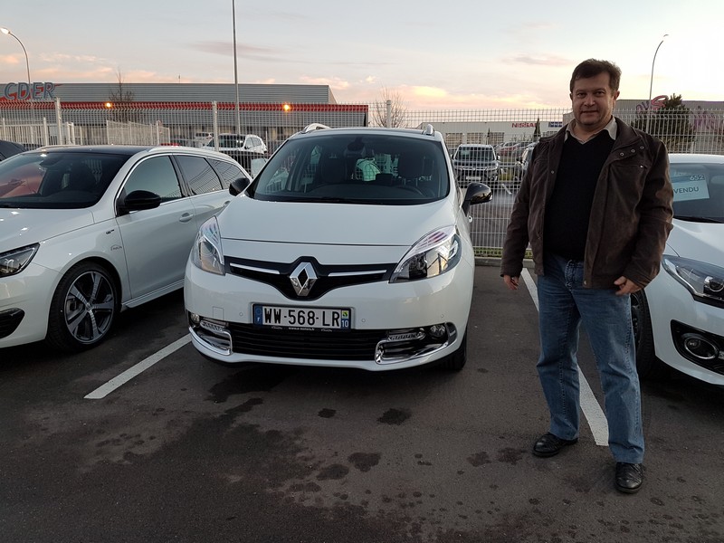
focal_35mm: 26
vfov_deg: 53.1
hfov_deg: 67.3
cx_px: 362
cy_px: 272
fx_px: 544
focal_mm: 4.2
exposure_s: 1/50
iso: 40
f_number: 1.7
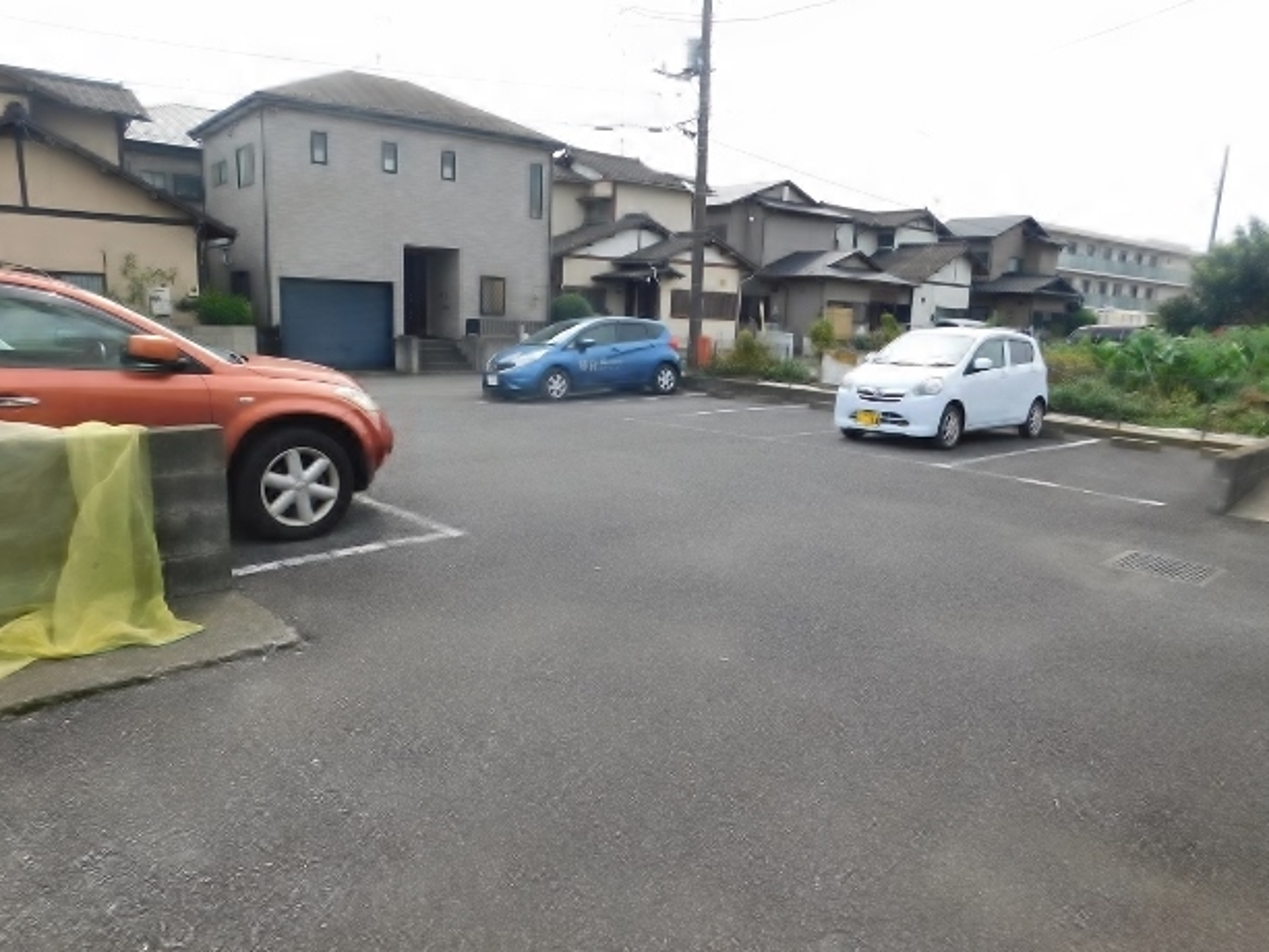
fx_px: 880
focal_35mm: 24
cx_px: 654
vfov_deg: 56.8
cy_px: 488
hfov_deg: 71.6
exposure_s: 1/800
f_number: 3
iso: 125
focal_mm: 4
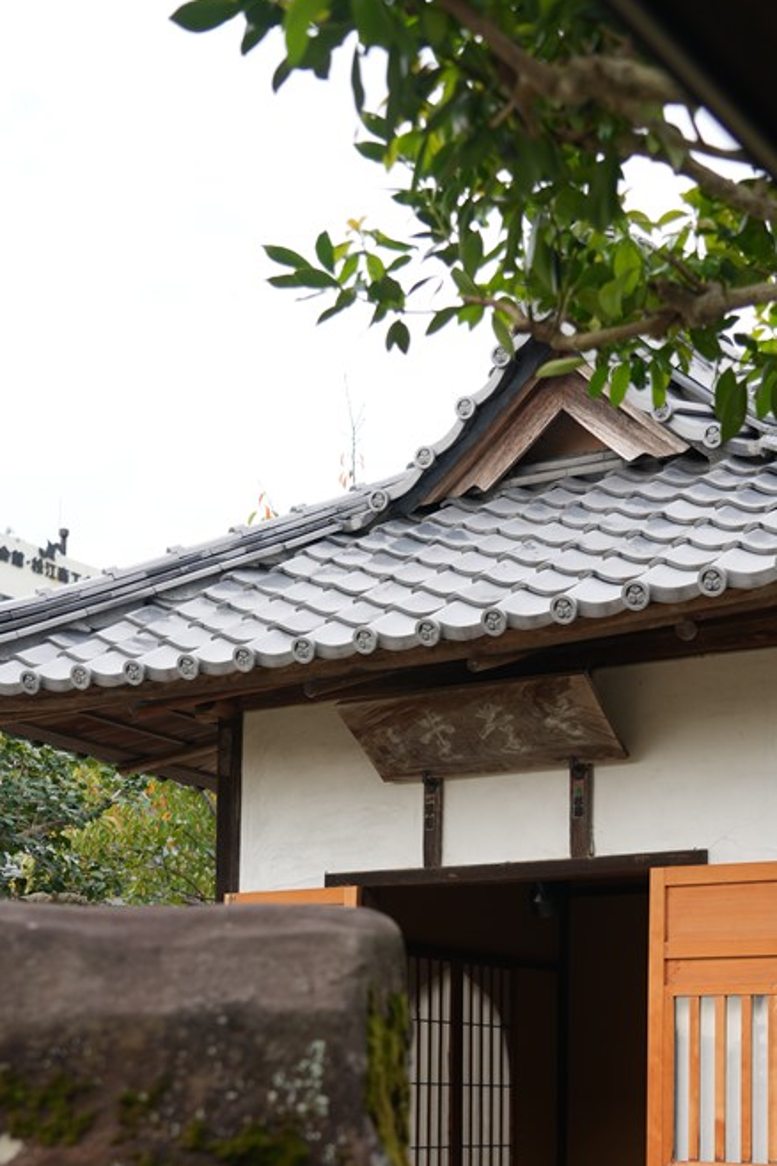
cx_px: 545
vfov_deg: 36.6
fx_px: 1716
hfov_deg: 25.3
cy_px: 887
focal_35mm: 53
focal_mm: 34
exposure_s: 1/200
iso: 100
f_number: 4.5
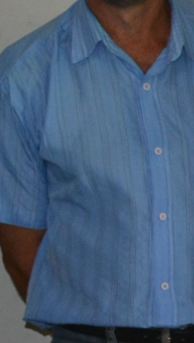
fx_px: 1862
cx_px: 715
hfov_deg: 5.4
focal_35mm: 204
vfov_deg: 10.3
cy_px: 451
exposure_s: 1/60
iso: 900
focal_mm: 18
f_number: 3.5
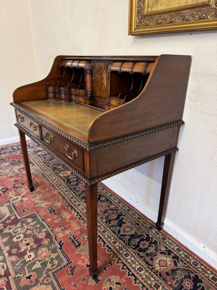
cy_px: 145
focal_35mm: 24
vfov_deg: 71.6
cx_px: 108
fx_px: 201
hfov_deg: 56.8
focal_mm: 6.76
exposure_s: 1/50
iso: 200
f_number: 1.78
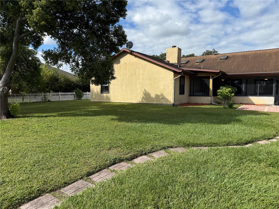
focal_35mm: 24
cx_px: 140
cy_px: 104
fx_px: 193
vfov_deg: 56.8
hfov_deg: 71.6
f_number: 1.78
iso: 80
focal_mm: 6.76
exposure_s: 1/4405
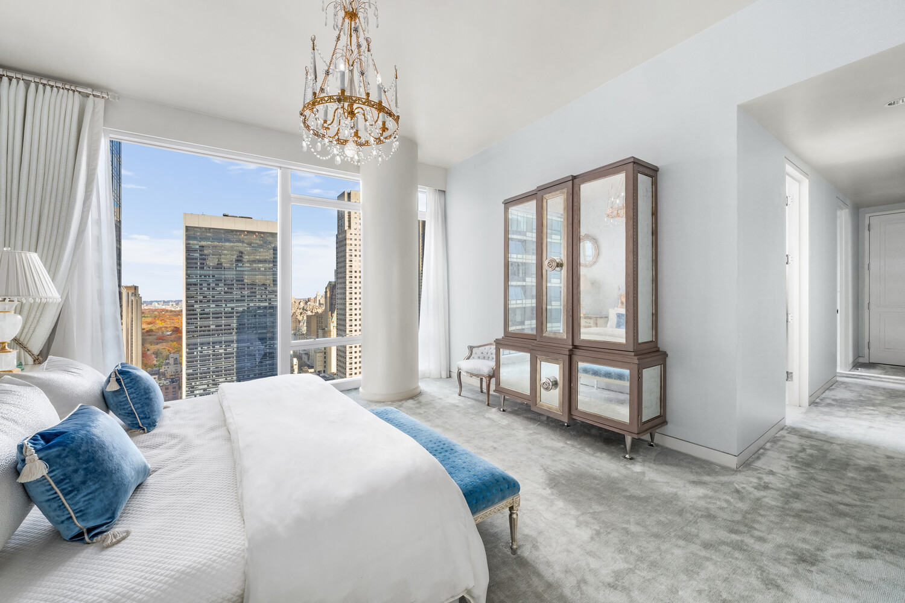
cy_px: 302
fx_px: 352
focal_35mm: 14
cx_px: 452
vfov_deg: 81.2
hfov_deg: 104.3
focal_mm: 14
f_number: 20
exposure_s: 1/4
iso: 800
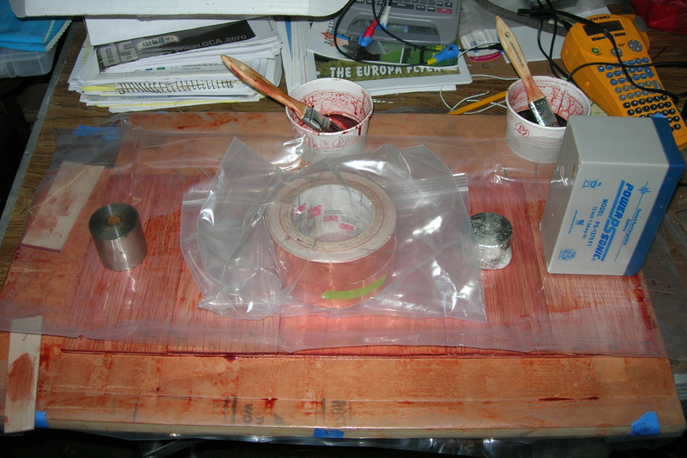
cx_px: 347
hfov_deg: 48.4
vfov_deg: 33.4
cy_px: 213
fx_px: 763
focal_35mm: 40
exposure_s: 1/60.1
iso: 64
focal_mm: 7.8
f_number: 2.8
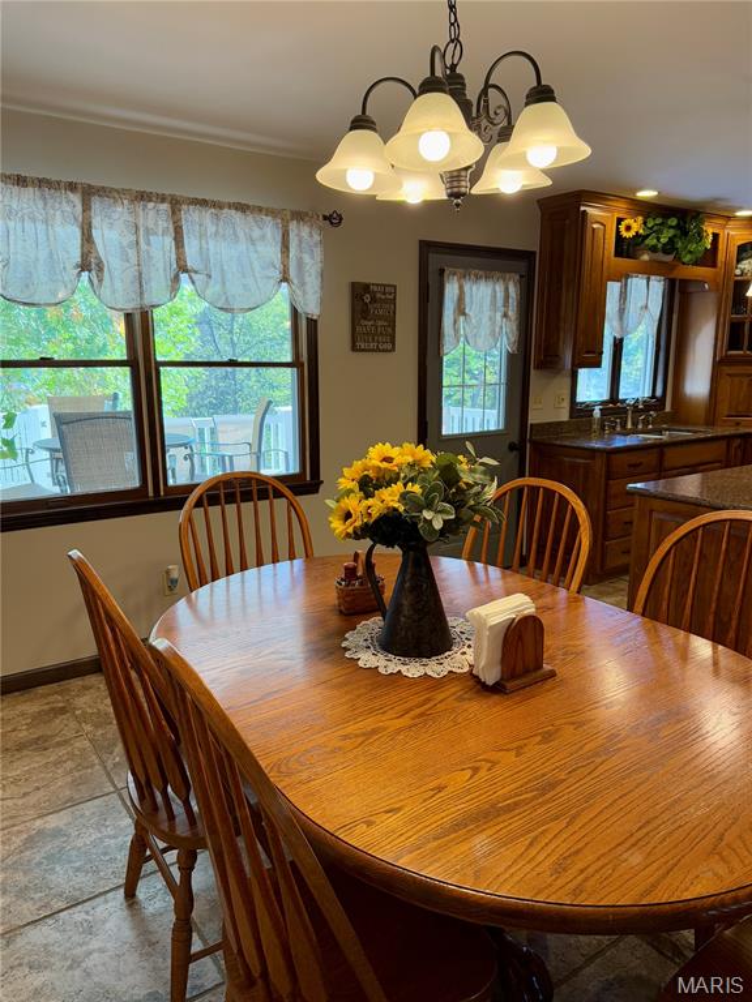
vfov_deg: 71.6
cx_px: 376
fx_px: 695
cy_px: 501
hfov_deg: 56.8
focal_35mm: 24
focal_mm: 6.76
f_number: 1.78
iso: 320
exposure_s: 1/120
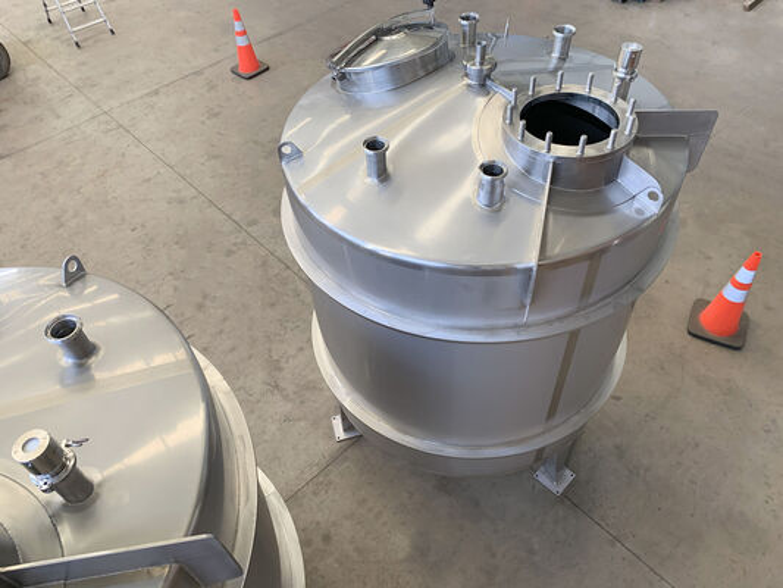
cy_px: 294
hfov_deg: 67.3
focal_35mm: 26
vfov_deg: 53.1
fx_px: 588
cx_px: 392
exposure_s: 1/100
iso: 80
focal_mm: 4.25
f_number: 1.8
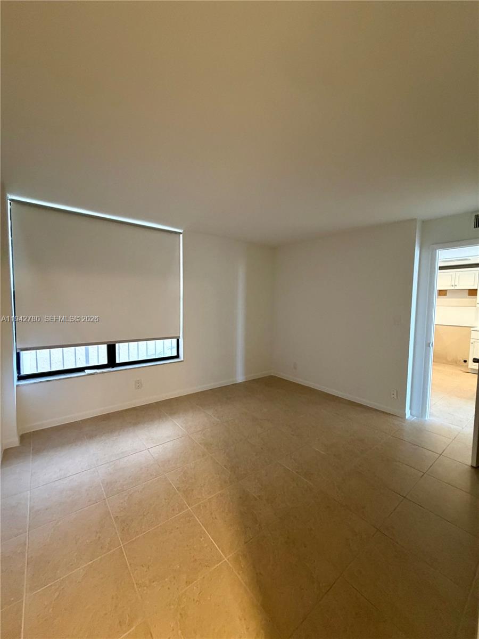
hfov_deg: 85.7
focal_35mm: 14
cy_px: 320
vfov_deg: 102.1
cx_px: 240
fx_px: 258
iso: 500
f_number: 2.2
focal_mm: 2.22
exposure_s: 1/60
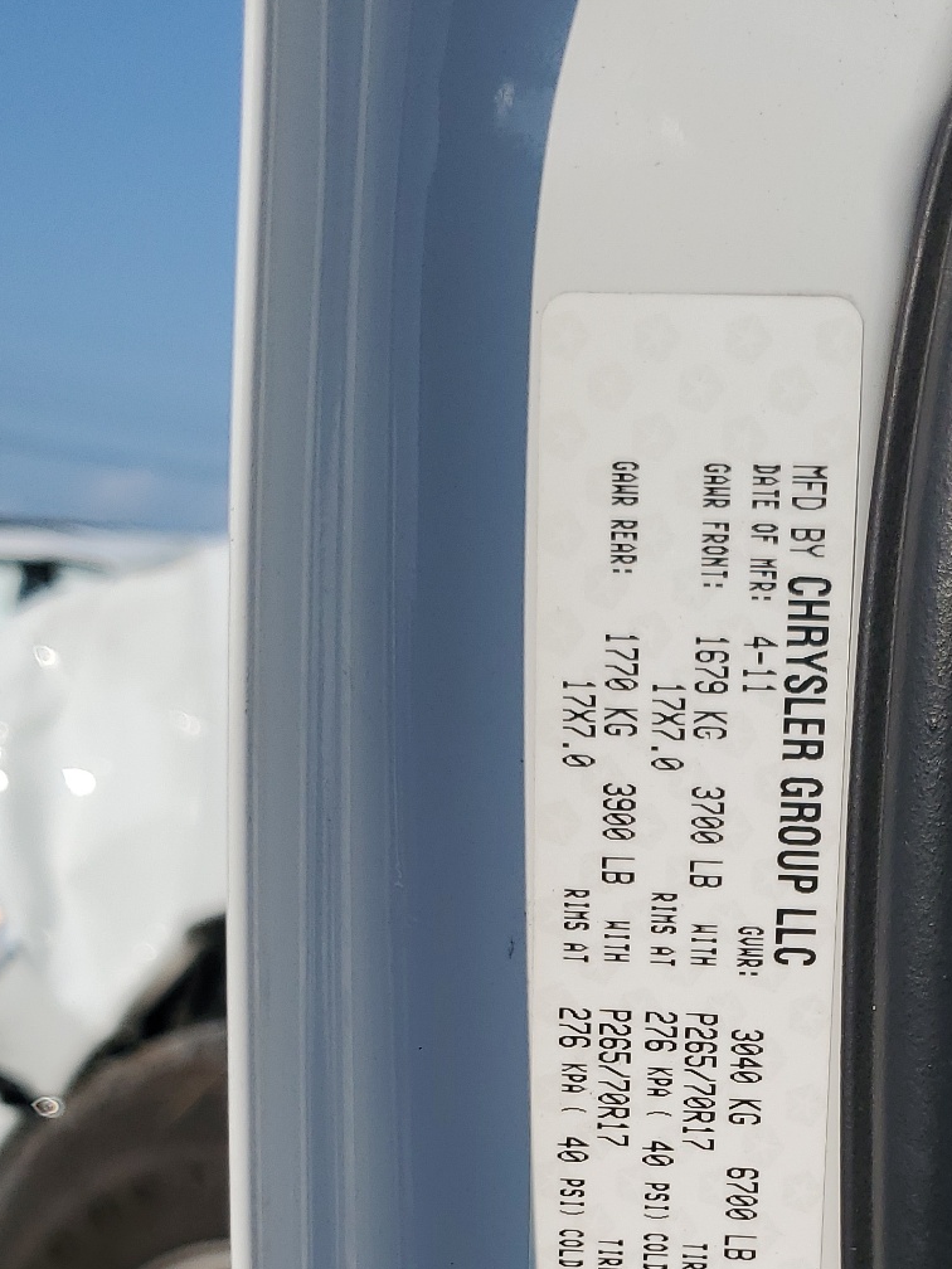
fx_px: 2017
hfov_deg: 26.2
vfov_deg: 32.9
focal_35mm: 55
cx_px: 705
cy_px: 1169
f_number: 1.5
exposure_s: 1/10000
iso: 50
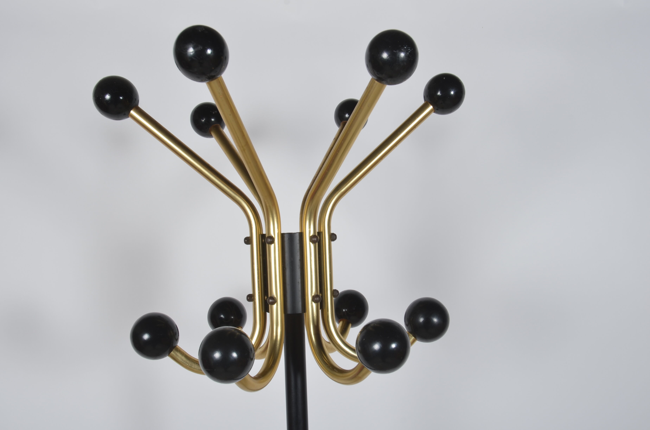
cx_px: 325
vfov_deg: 36.7
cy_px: 215
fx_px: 649
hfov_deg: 53.2
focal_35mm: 36
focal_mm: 24
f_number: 11
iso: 100
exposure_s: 1/125
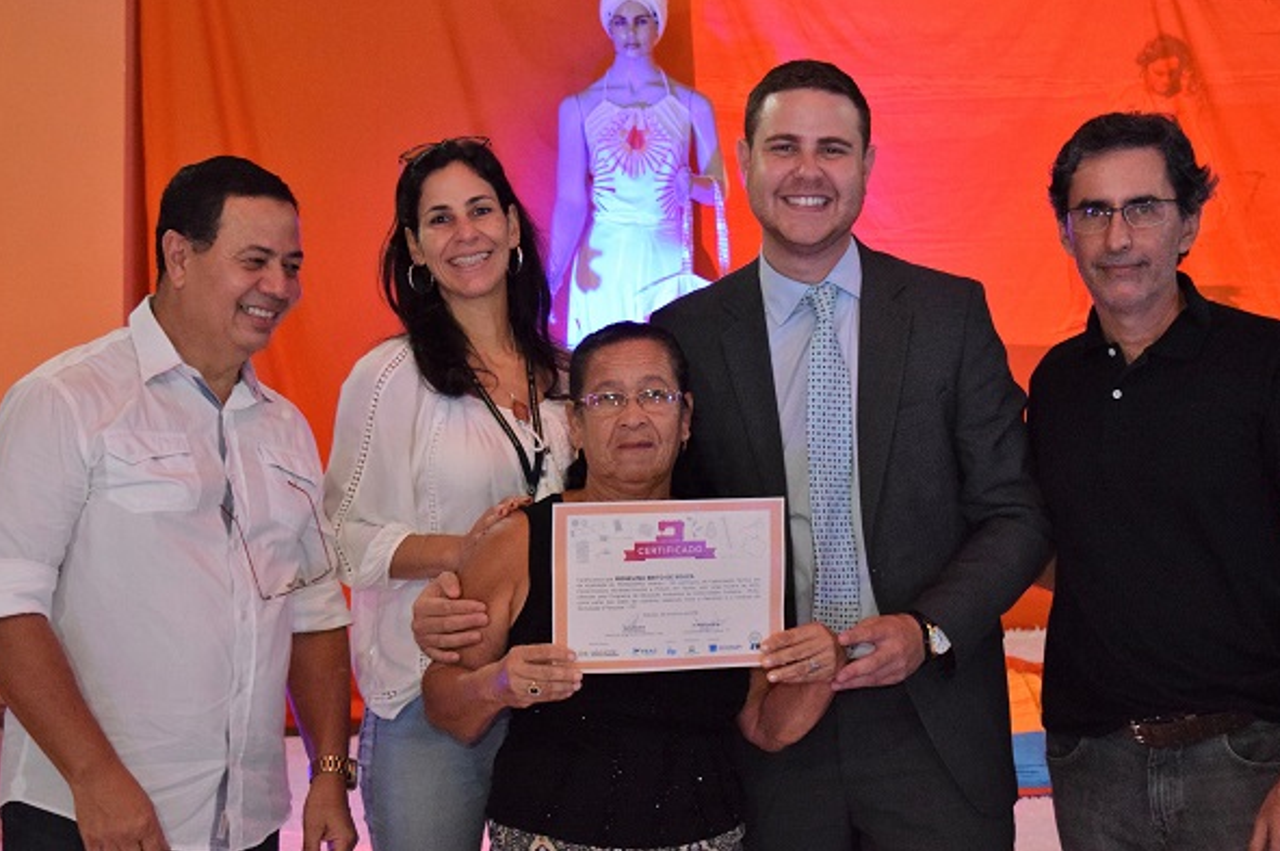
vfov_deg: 20.9
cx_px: 637
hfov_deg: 31.0
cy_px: 448
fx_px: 2309
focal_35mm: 65
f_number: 5
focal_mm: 40
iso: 3200
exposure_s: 1/60
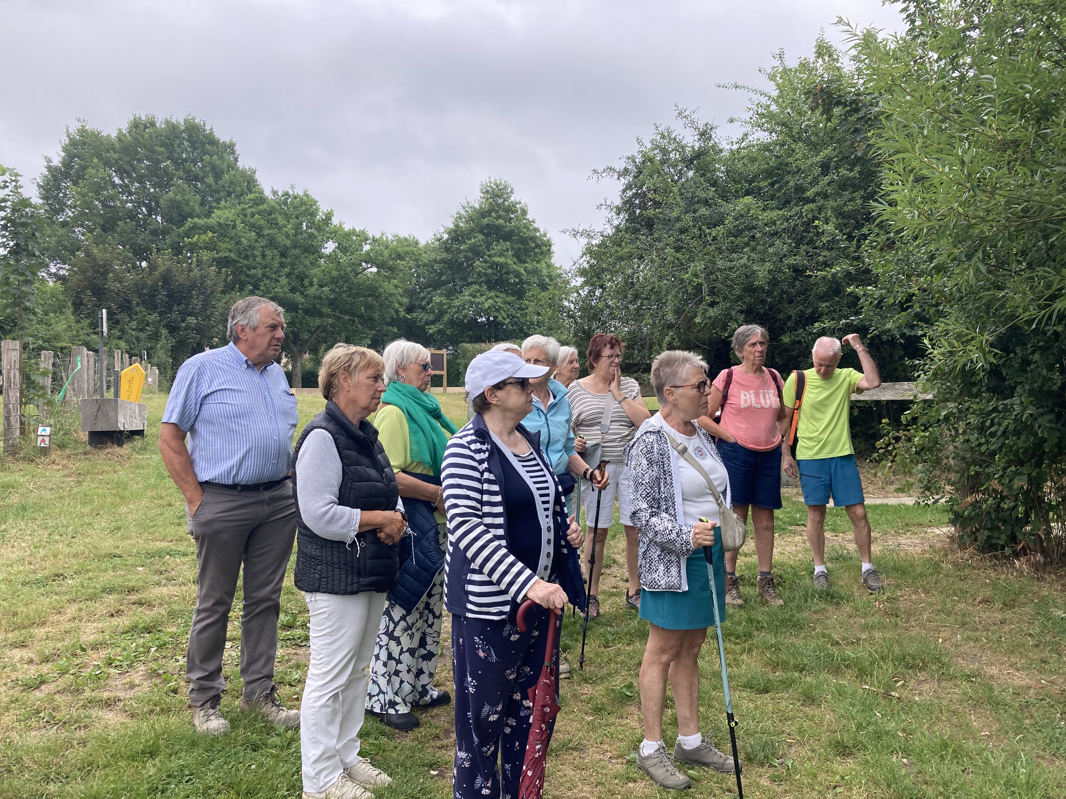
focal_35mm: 28
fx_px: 862
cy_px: 400
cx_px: 533
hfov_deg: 63.4
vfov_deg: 49.7
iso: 20
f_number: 1.8
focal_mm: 3.99
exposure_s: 1/1012
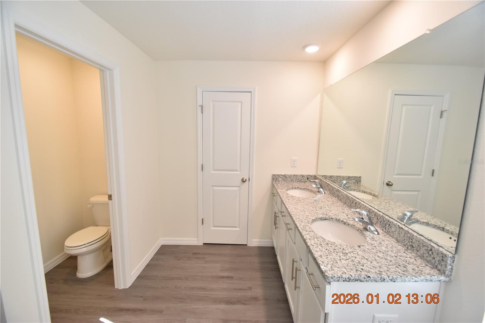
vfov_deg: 77.3
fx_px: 202
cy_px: 162
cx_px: 242
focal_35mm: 15
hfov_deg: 100.4
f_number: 3.5
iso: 800
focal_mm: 10
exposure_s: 1/125
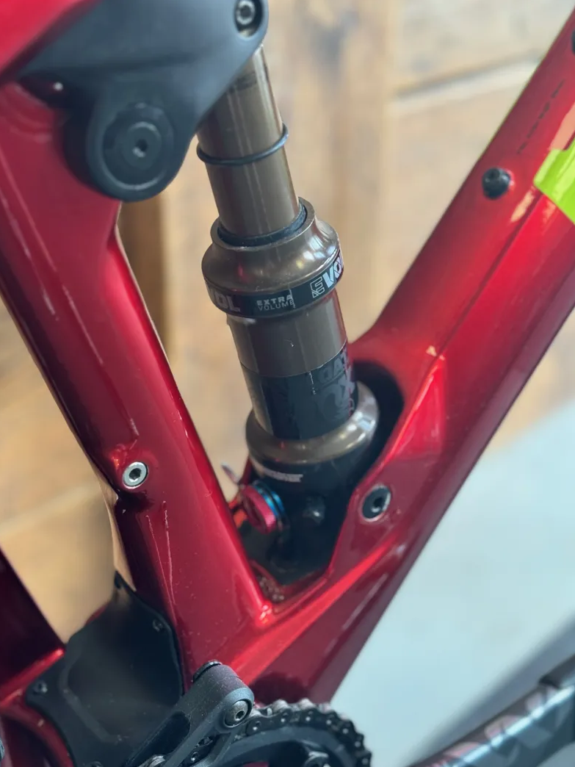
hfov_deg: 29.7
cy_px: 389
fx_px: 1085
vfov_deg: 38.9
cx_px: 284
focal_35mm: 49
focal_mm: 6.76
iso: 200
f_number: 1.78
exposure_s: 1/50
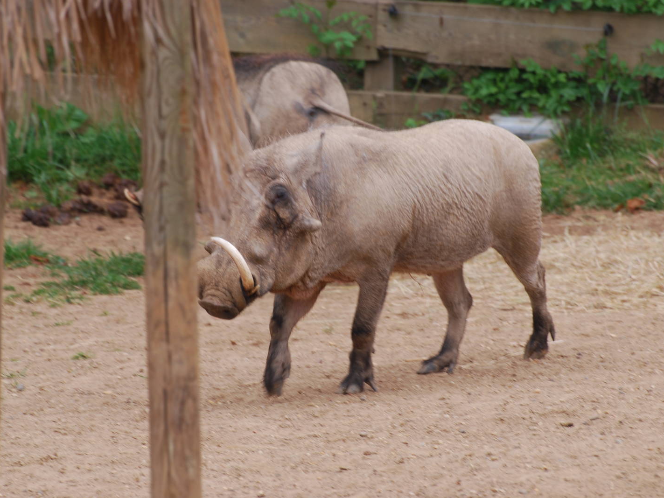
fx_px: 9341
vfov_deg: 3.1
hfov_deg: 4.1
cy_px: 249
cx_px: 312
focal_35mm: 487
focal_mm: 300
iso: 140
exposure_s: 1/125
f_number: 8
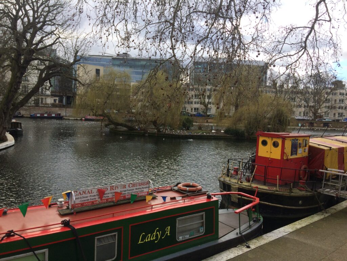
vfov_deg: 48.2
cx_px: 174
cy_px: 130
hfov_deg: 61.7
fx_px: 291
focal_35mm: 29
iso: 32
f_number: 2.2
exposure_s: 1/684
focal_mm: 4.15
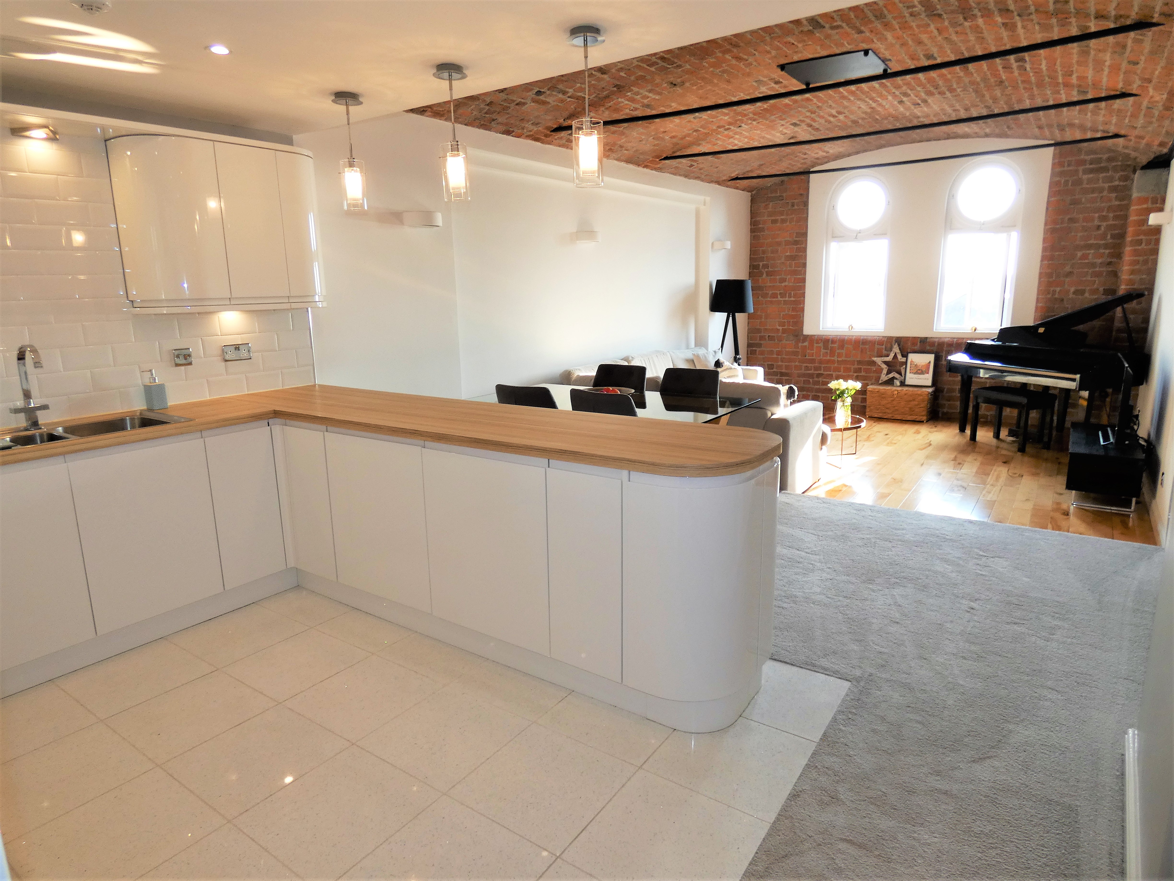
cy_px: 440
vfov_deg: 66.0
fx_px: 678
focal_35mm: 20
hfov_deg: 81.7
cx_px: 587
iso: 80
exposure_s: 1/60
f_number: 2.8
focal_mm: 3.6
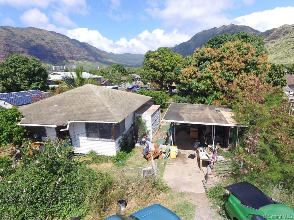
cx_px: 147
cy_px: 110
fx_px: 170
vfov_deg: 66.0
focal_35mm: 20
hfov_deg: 81.7
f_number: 2.8
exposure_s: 1/693
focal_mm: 3.61
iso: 100
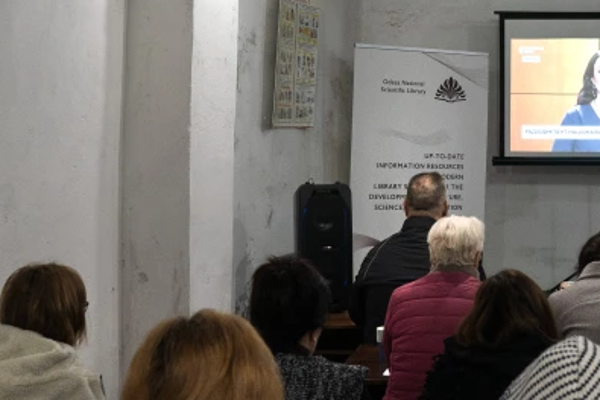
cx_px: 562
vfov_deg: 18.3
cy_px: 38
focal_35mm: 73
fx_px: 1216
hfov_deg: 26.6
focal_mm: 24
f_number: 5.6
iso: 1000
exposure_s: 1/60
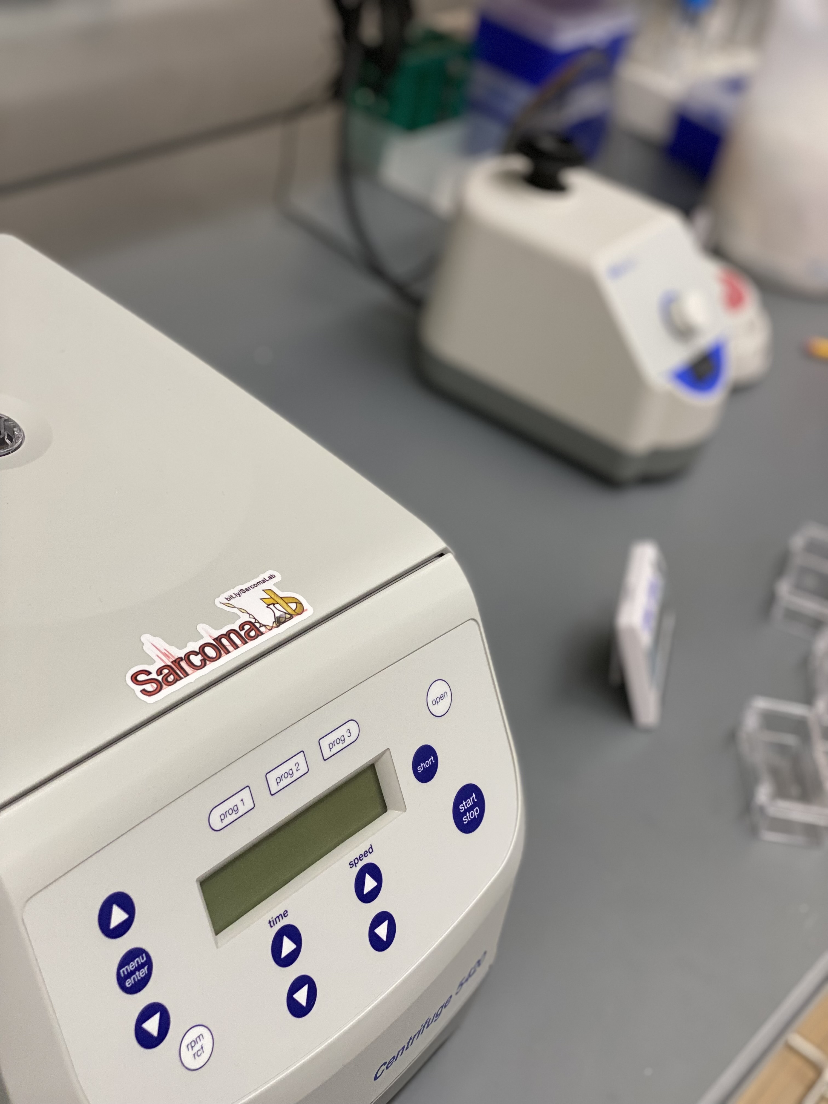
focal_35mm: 52
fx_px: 1658
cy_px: 552
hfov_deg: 28.0
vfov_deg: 36.8
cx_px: 414
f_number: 2
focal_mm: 6
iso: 160
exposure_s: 1/120
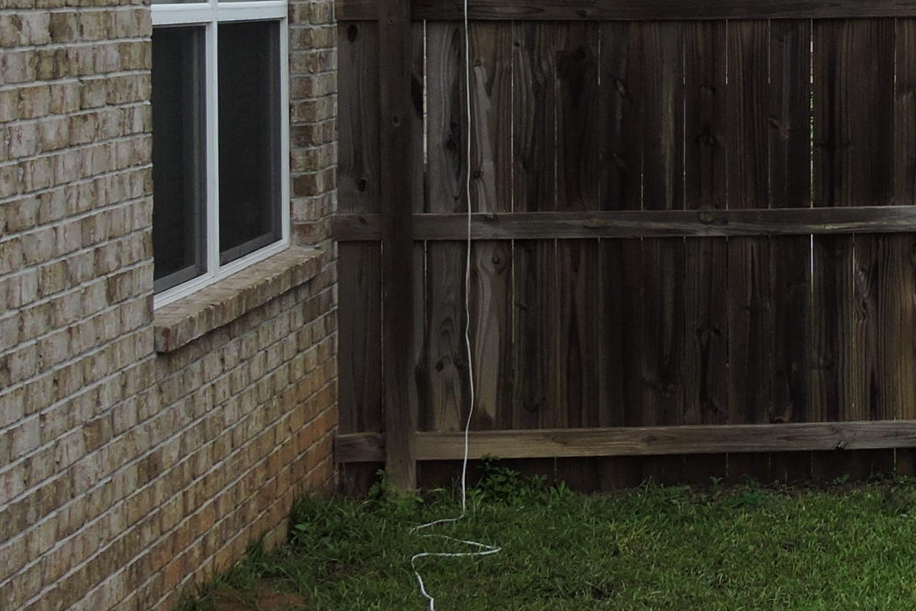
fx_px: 2468
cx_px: 1229
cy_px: -14
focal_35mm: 97
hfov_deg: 19.2
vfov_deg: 13.9
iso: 100
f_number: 3.6
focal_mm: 5.9
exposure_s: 1/125
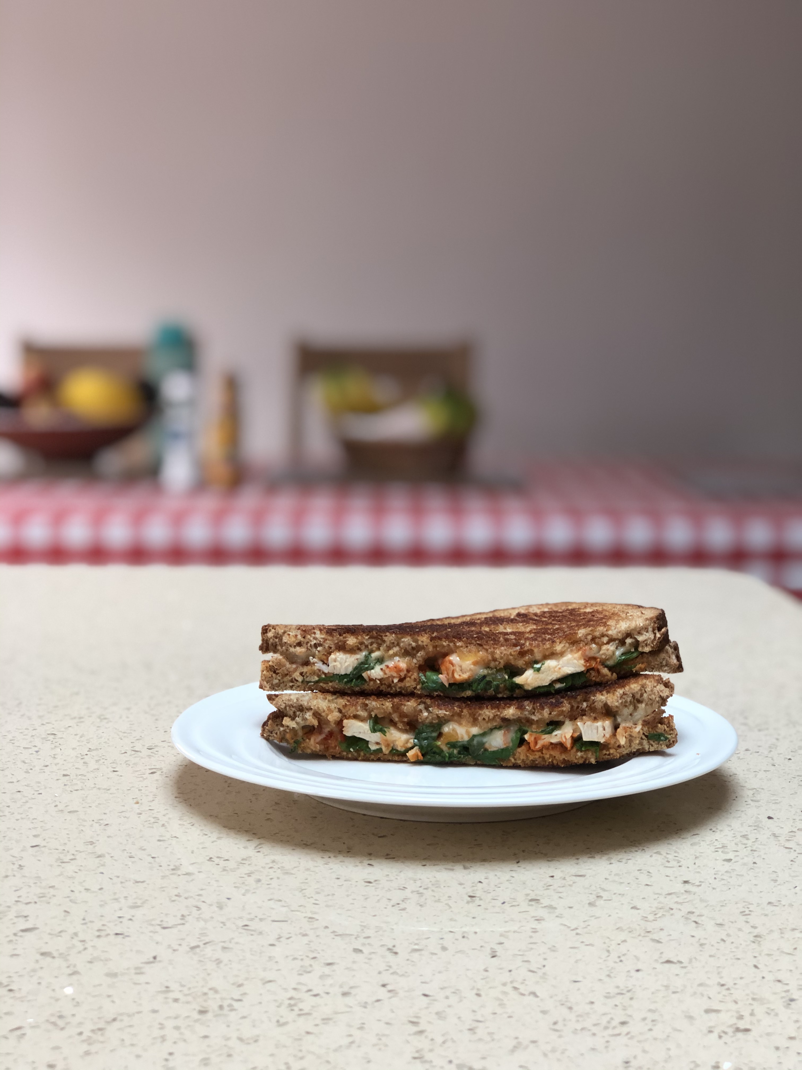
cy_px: 535
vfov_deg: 33.8
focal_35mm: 57
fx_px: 1761
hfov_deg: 25.7
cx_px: 401
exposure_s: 1/30
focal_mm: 6.6
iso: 40
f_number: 2.8
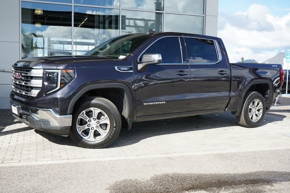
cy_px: 96
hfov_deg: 50.7
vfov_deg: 35.1
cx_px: 145
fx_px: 306
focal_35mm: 38
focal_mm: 38
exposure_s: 1/1000
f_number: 8
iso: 1000
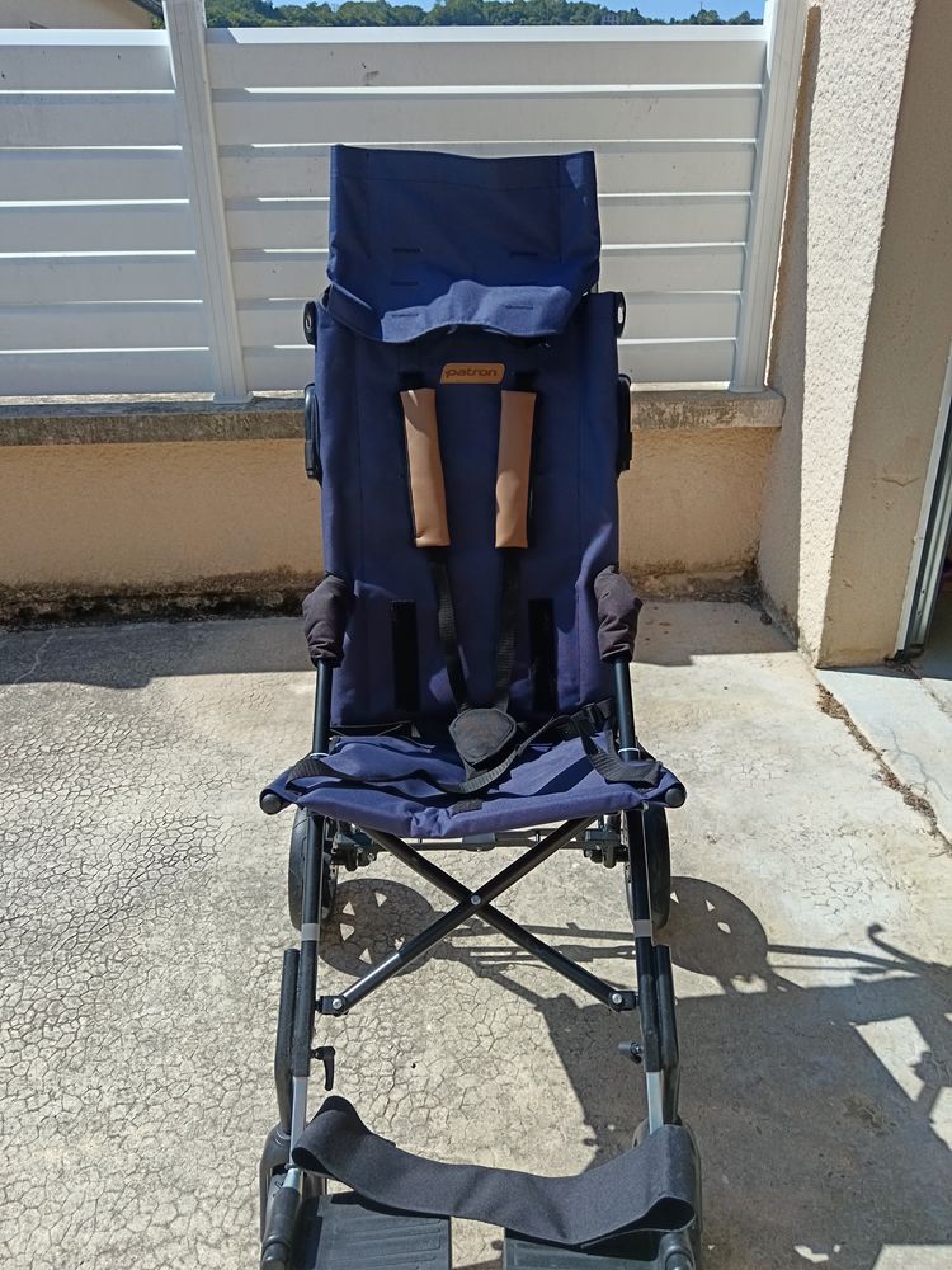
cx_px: 476
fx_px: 990
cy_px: 635
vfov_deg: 65.3
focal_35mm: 27
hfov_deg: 51.4
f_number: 1.9
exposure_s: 1/744
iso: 100
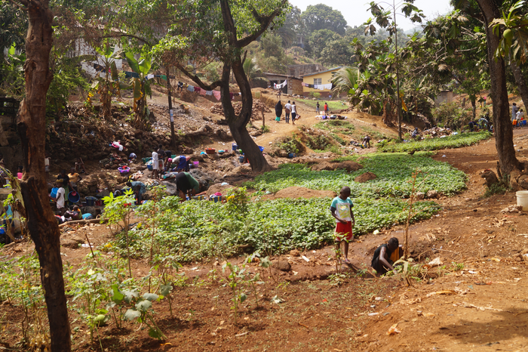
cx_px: 264
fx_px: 572
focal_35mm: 39
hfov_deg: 49.6
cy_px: 176
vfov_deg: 34.2
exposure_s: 1/125
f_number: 9
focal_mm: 26
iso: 100
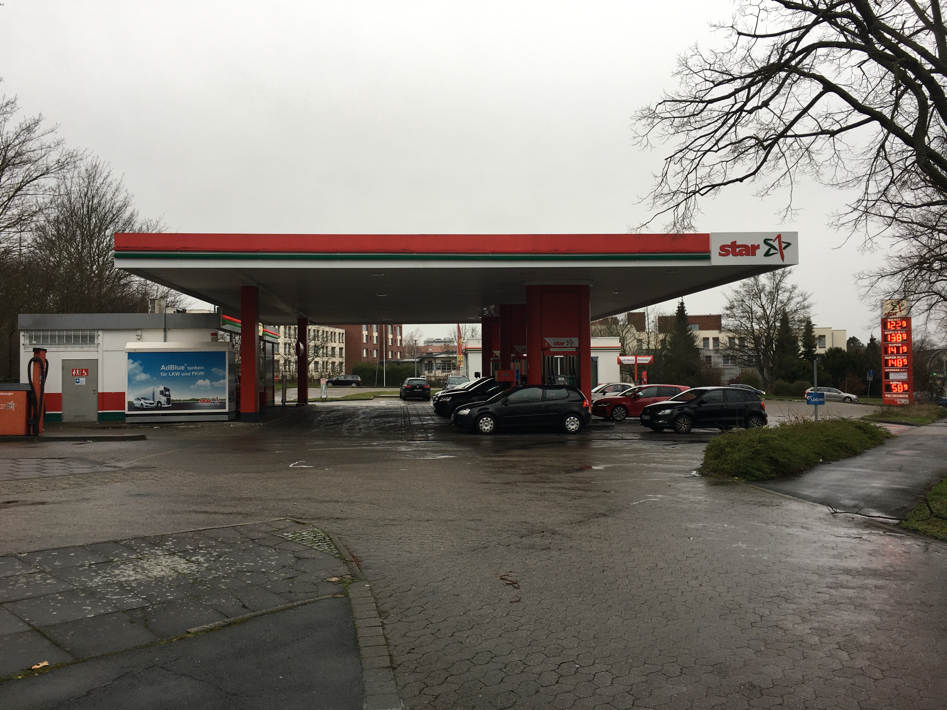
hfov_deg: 61.7
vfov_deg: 48.2
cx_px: 474
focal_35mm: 29
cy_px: 355
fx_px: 793
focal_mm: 4.15
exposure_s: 1/104
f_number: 2.2
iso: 25
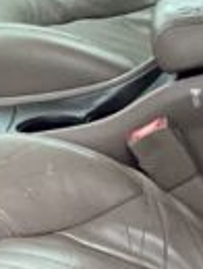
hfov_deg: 6.0
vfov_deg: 8.1
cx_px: -191
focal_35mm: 244
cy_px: 56
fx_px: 1902
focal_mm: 3.3
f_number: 2.4
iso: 100
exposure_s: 1/120
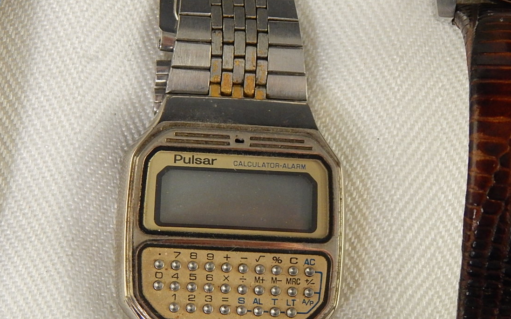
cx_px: 280
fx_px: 1615
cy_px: 203
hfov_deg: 18.0
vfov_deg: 11.3
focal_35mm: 116
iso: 400
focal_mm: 13.5
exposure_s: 1/100
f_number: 4.2
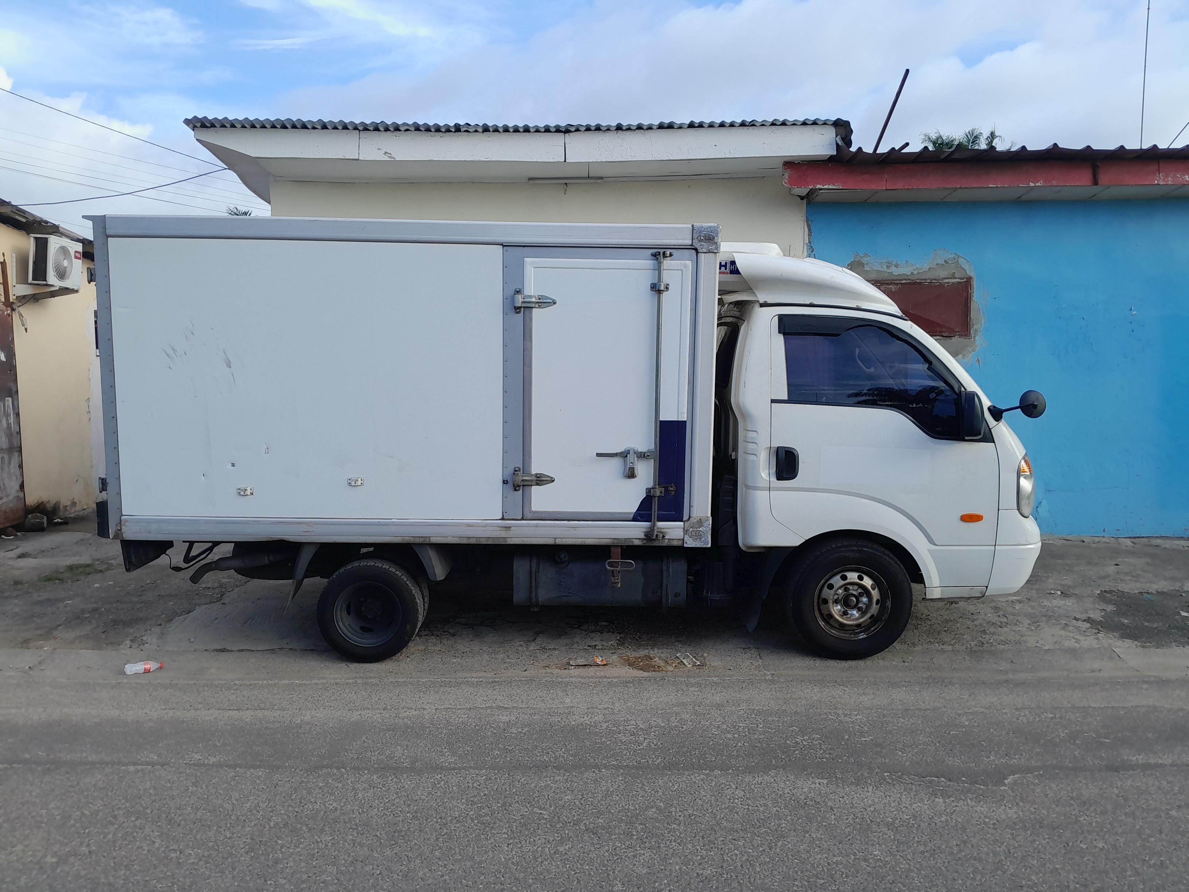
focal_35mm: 26
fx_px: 893
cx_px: 594
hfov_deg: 67.3
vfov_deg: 53.1
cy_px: 446
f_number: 1.8
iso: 40
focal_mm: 3.98
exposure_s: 1/233
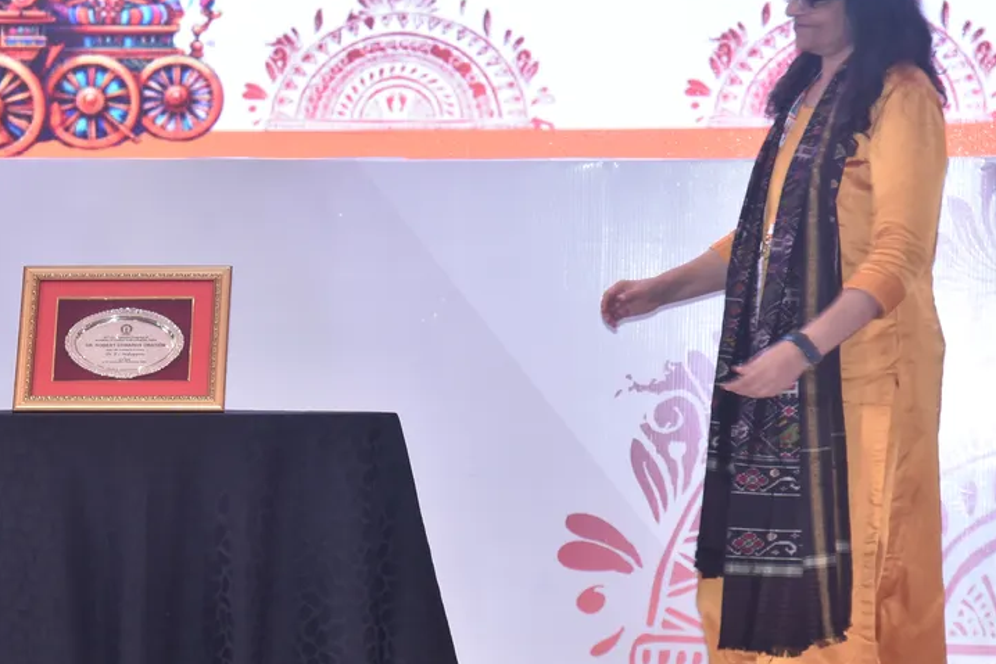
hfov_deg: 9.6
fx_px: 5921
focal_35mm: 214
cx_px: 198
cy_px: 471
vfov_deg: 6.4
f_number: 4.5
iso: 1000
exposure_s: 1/125
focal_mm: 120
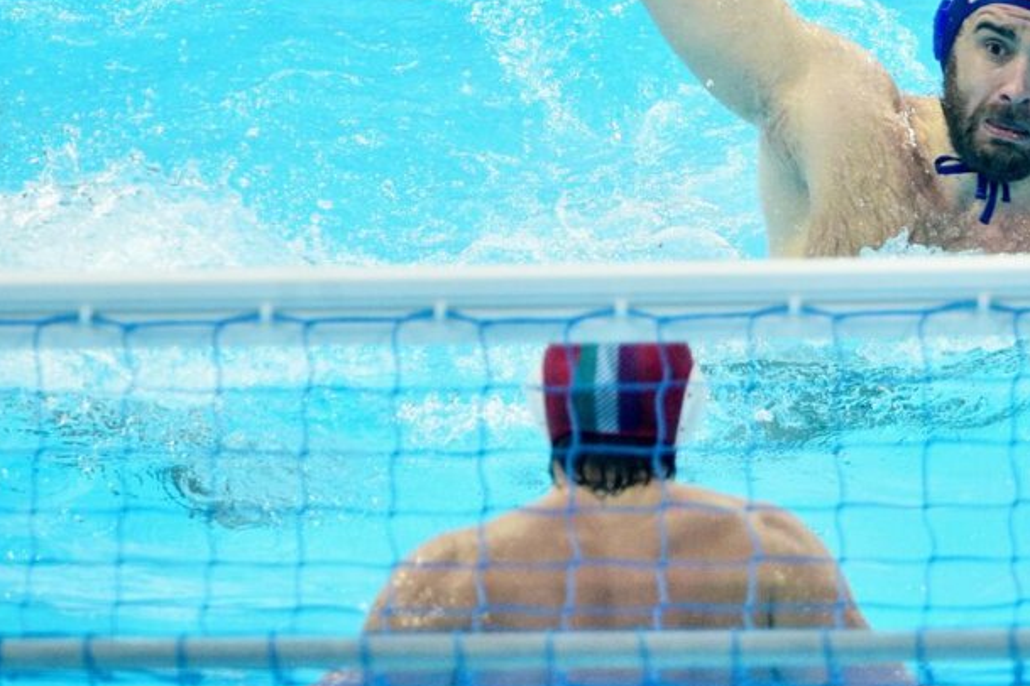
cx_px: 834
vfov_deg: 1.1
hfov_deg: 1.7
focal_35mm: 1241
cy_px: 41
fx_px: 35504
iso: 2000
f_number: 5.6
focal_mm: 600
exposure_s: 1/1000
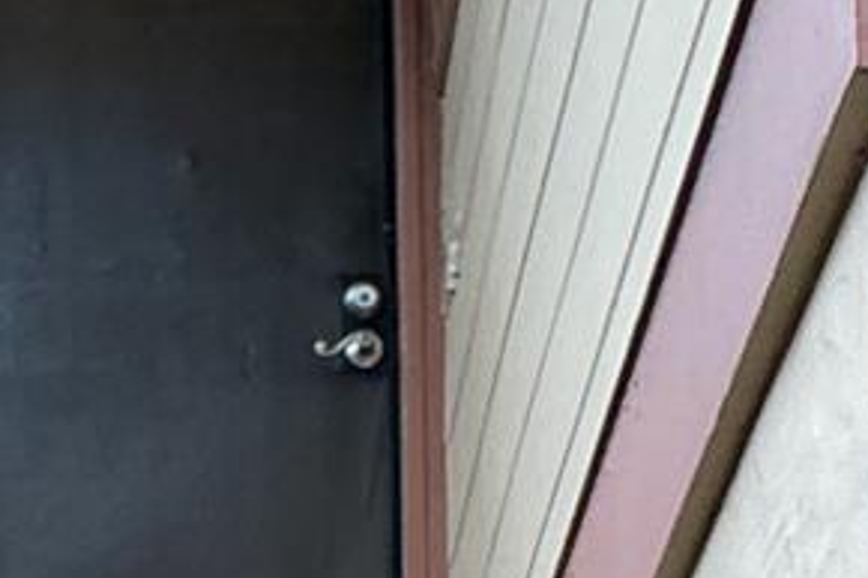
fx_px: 3759
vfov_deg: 7.4
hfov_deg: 13.1
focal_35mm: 156
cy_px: 1929
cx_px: 247
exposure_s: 1/120
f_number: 1.8
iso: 50
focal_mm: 3
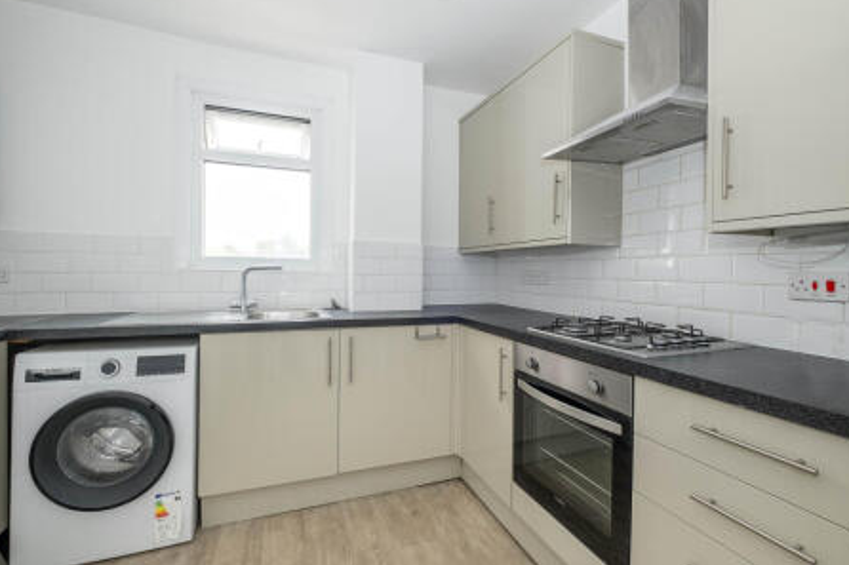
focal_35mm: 16
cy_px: 273
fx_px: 377
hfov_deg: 96.8
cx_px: 430
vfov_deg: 73.7
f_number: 6.4
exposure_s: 1/13
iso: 320
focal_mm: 10
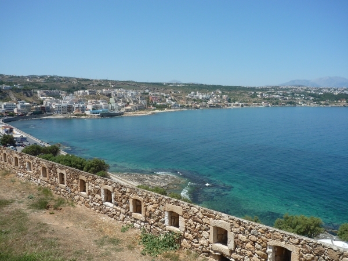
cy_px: 130
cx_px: 174
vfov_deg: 46.8
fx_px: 302
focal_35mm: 30
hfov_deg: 60.0
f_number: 5
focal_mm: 5.3
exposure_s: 1/640
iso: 100
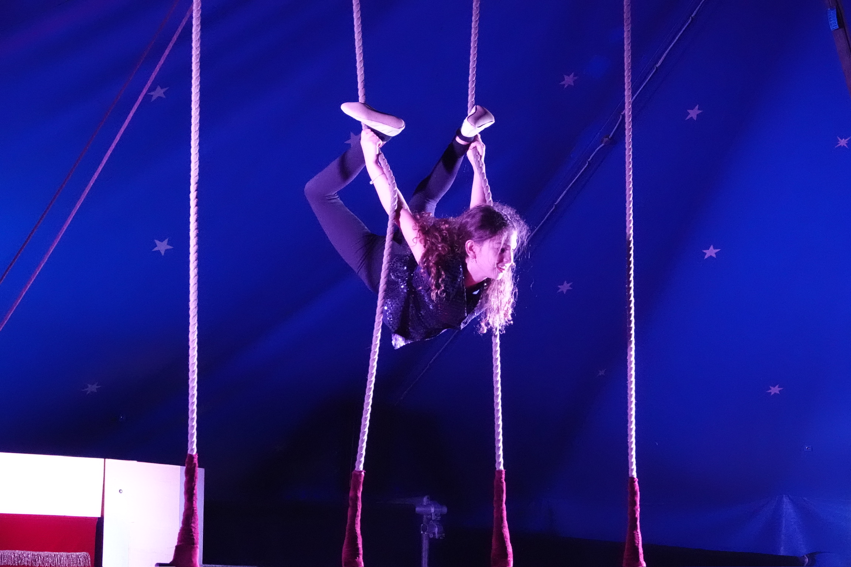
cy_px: 284
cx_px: 426
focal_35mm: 81
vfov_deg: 16.9
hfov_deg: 25.1
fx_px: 1915
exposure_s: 1/200
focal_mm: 29.69
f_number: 3.5
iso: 6400
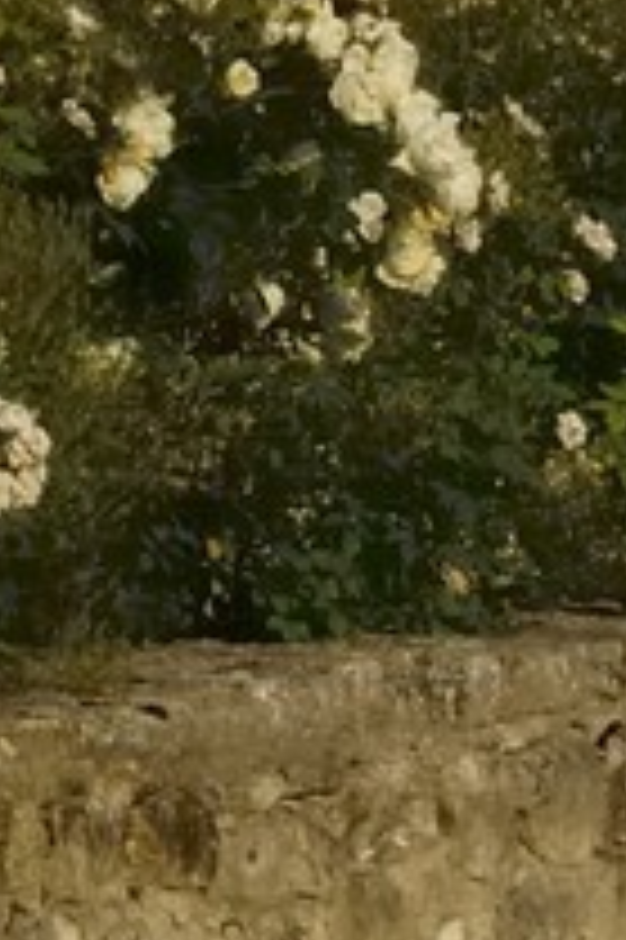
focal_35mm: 356
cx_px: -1266
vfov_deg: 5.4
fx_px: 9296
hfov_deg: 3.7
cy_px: -1889
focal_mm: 31
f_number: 11
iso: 100
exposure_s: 1/200
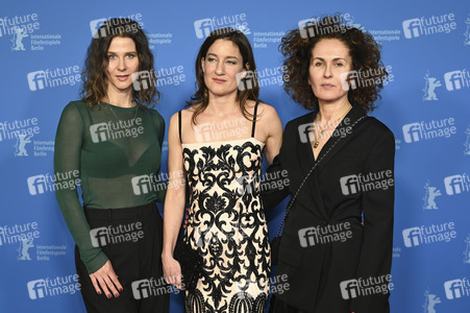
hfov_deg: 41.9
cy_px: 156
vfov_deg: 28.6
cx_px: 235
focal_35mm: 47
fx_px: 613
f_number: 2.8
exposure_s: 1/160
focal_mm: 47
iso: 320
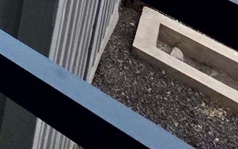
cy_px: -439
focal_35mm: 99
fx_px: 642
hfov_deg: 14.8
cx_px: -307
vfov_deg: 8.1
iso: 64
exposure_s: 1/2000
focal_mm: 2.2
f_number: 1.9
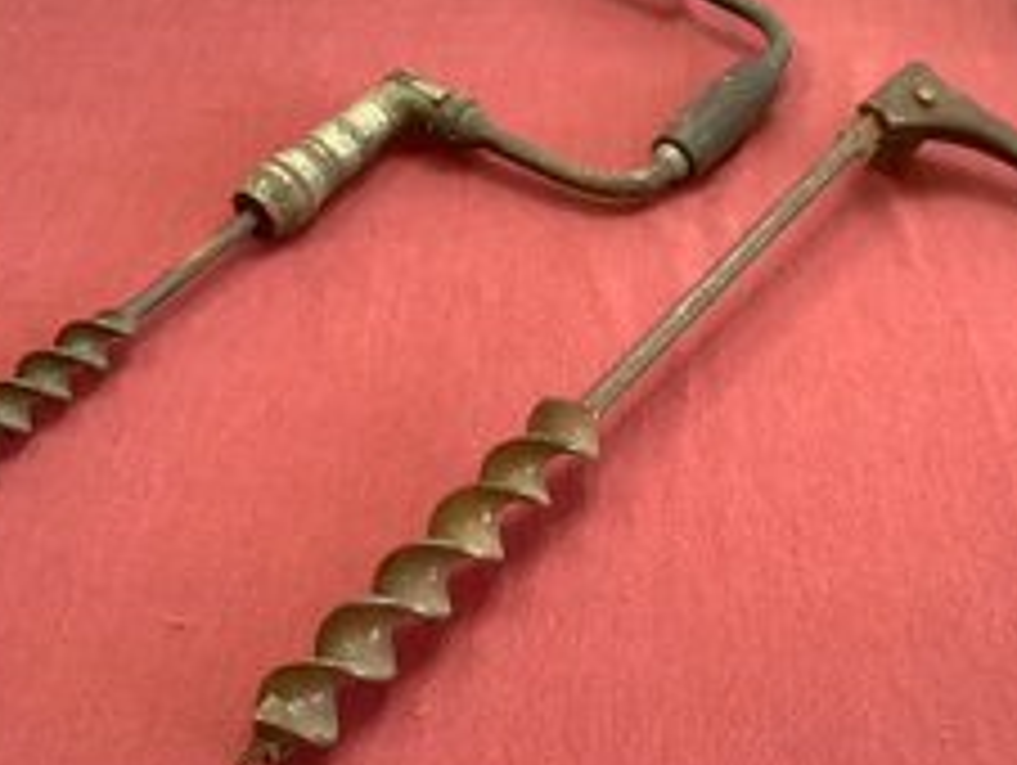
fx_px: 1382
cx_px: 560
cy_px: 322
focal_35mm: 47
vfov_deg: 30.9
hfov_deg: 40.3
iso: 125
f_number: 2.4
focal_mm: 3.3
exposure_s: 1/60
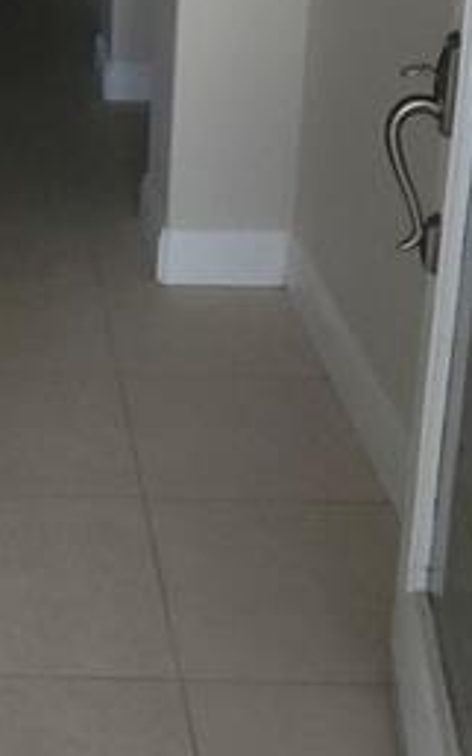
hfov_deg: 19.3
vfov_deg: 30.4
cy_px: 53
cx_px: -67
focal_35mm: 64
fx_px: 1319
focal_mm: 1.74
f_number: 2.2
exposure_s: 1/120
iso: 64
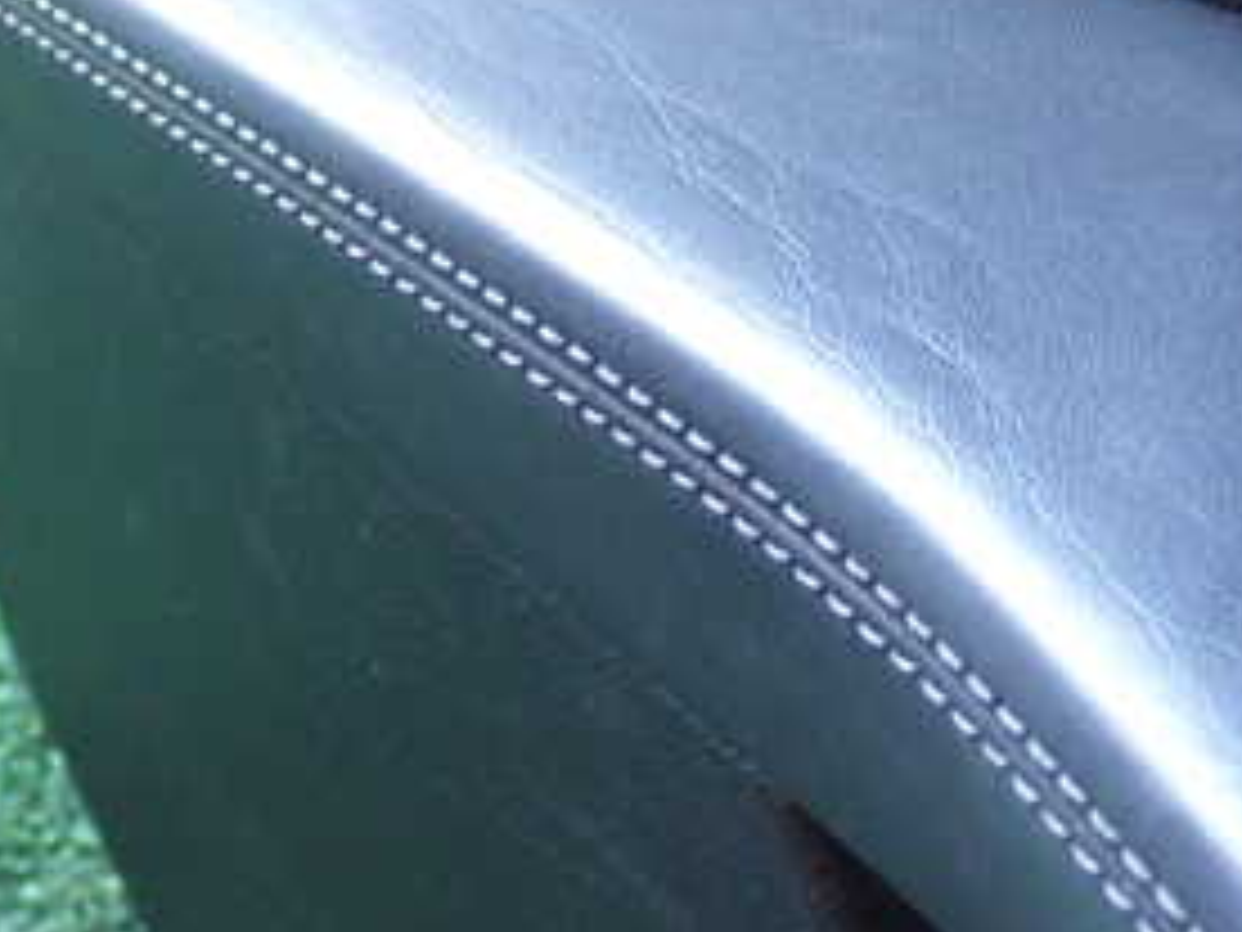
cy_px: 50
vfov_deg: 14.3
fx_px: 3660
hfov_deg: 19.3
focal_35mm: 102
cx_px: 648
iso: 640
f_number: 3.1
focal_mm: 8.4
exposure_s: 1/50
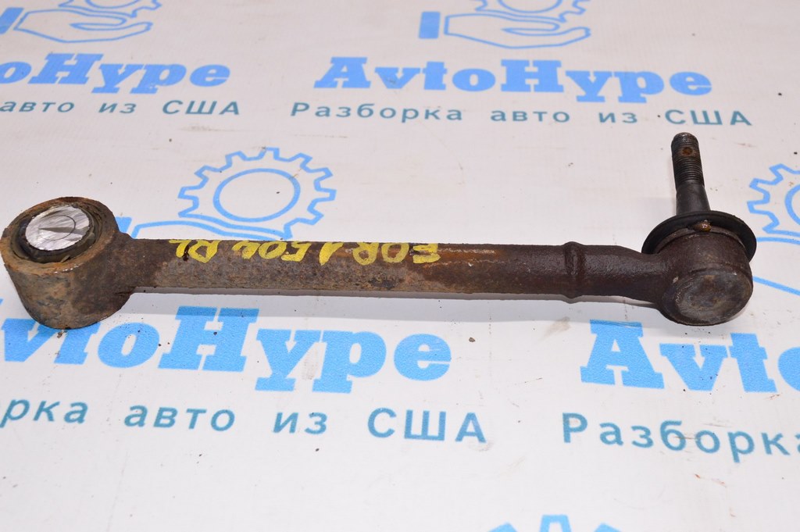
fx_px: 966
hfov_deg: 45.0
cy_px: 266
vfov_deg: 30.8
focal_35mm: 44
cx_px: 400
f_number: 8
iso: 1600
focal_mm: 29
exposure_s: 1/80
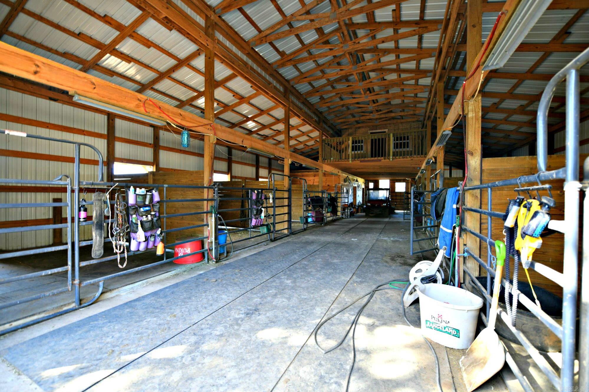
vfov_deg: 81.2
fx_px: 229
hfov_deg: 104.3
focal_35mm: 14
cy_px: 196
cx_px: 294
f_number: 3.2
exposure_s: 1/40
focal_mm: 14
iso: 125
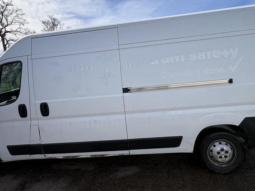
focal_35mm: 21
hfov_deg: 79.0
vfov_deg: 63.3
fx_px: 155
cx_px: 131
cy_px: 84
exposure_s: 1/1449
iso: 50
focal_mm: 2.22
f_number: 2.2
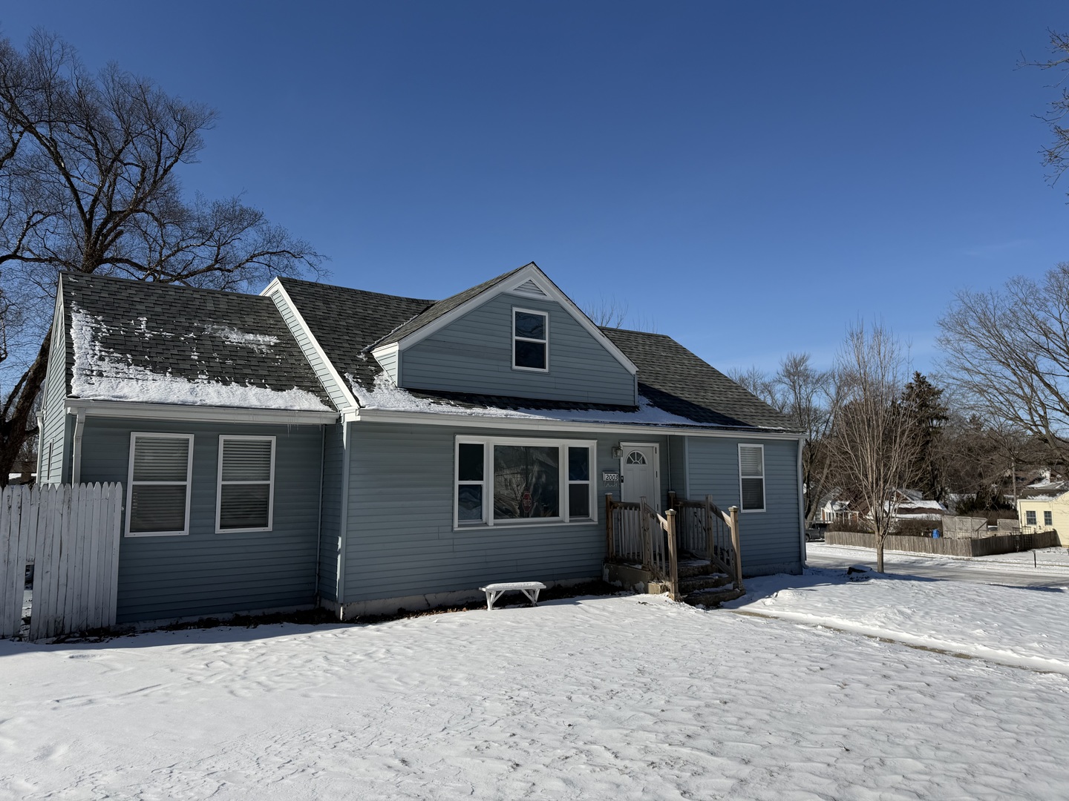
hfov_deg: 71.6
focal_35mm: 24
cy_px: 400
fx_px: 741
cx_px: 534
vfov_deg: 56.8
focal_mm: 6.76
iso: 80
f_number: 1.78
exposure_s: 1/10309
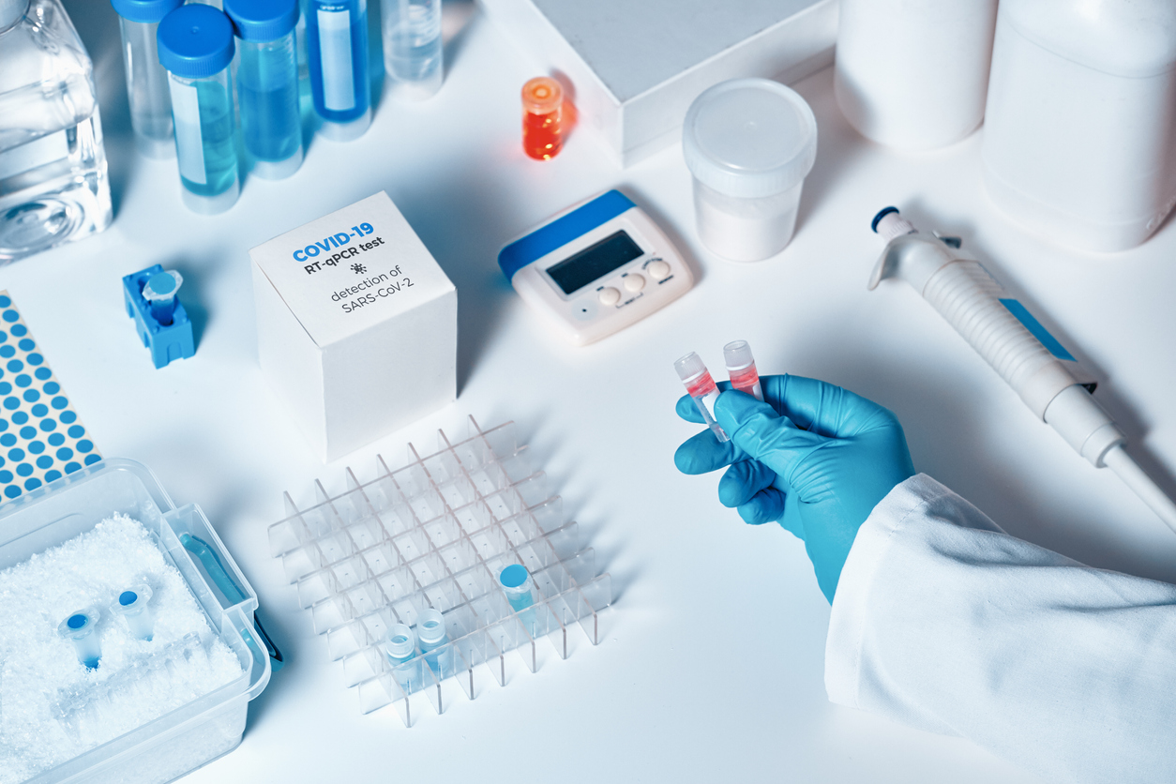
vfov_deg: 11.4
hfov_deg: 17.1
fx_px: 3920
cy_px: 392
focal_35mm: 120
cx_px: 588
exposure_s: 1/10
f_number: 5
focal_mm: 80
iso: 800
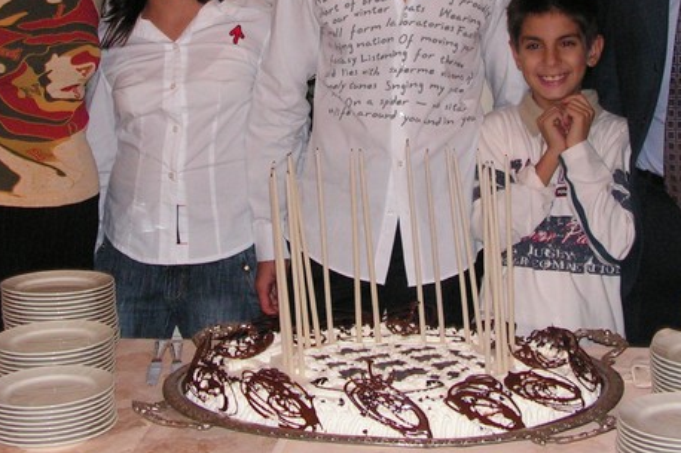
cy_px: 22
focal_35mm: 80
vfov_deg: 16.8
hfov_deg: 25.4
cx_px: 360
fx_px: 1513
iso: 200
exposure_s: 1/40
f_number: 3.2
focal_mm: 7.4
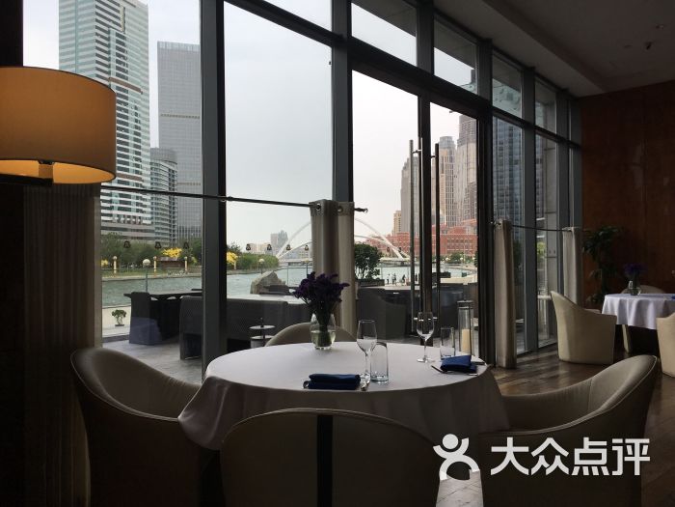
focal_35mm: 29
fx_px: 565
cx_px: 338
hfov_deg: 61.7
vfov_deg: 48.2
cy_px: 254
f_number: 2.2
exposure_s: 1/630
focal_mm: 4.15
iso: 25
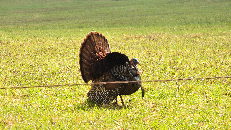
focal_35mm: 110
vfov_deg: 11.0
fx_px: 674
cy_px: 73
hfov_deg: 19.5
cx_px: 116
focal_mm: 70
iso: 400
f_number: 10
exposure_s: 1/200
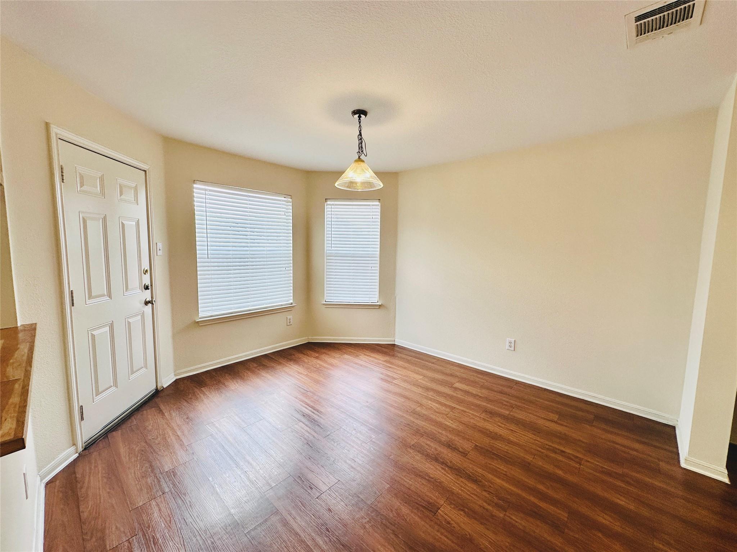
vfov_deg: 85.7
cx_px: 368
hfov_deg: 102.1
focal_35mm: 14
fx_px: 298
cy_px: 276
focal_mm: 2.22
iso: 64
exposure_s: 1/120
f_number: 2.2
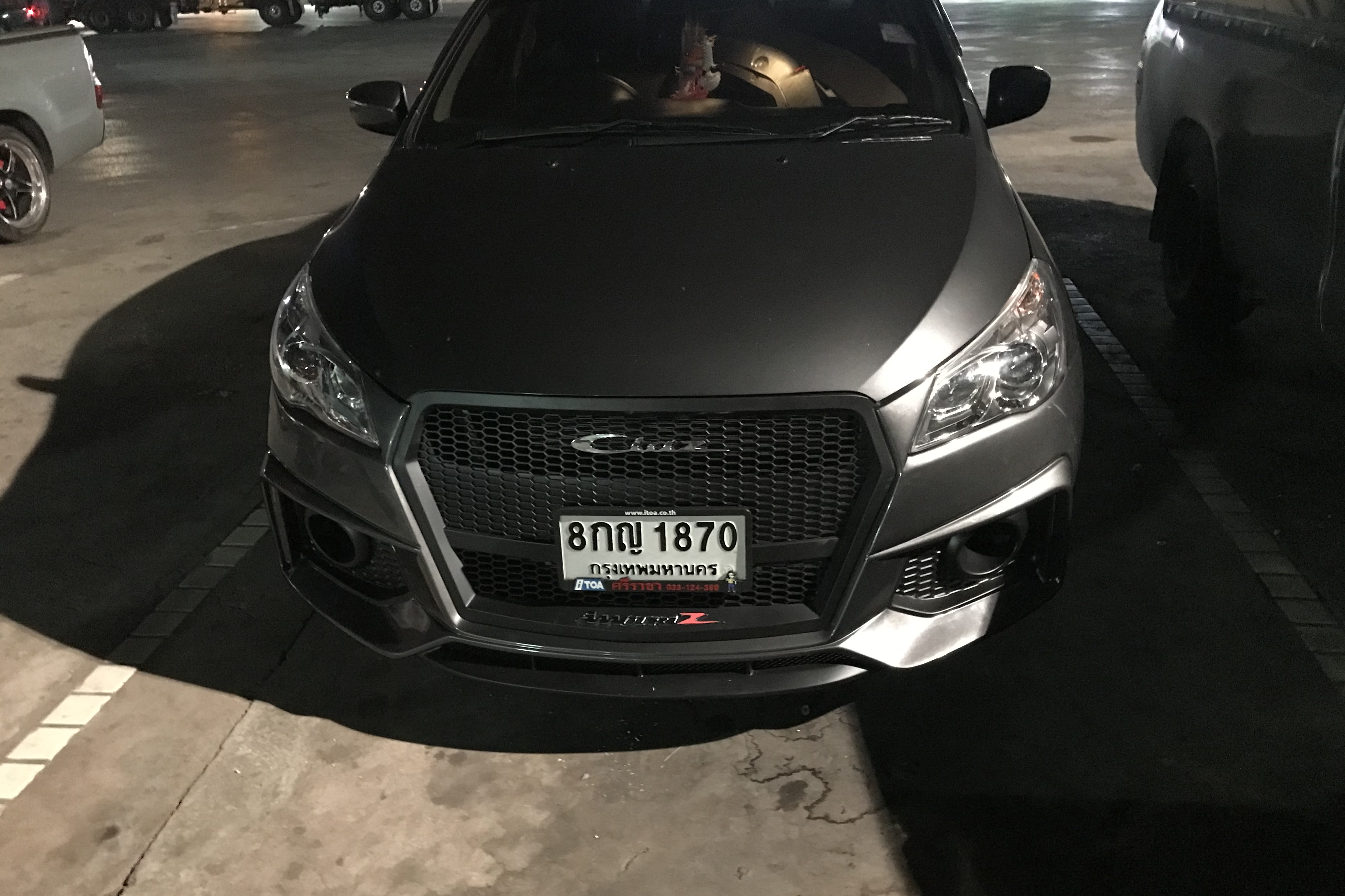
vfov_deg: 43.6
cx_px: 674
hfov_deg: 61.9
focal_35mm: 30
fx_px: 1121
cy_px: 467
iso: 320
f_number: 1.8
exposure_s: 1/4
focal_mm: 3.99
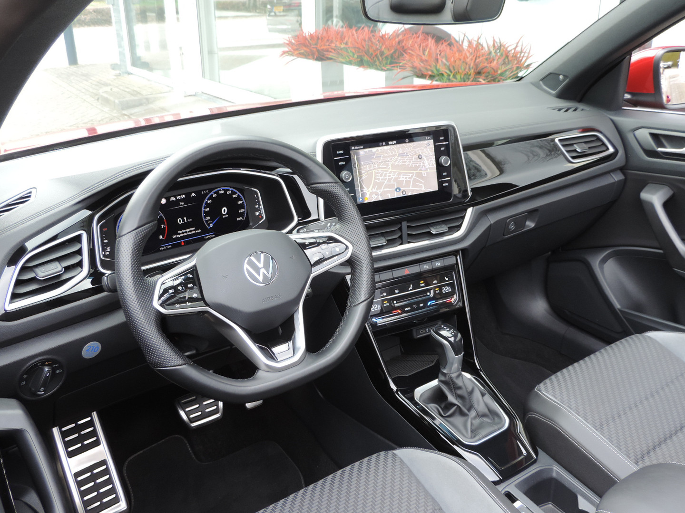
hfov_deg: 55.4
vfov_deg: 42.9
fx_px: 653
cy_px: 256
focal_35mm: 33
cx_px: 342
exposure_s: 1/50
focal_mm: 5.8
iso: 180
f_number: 3.2
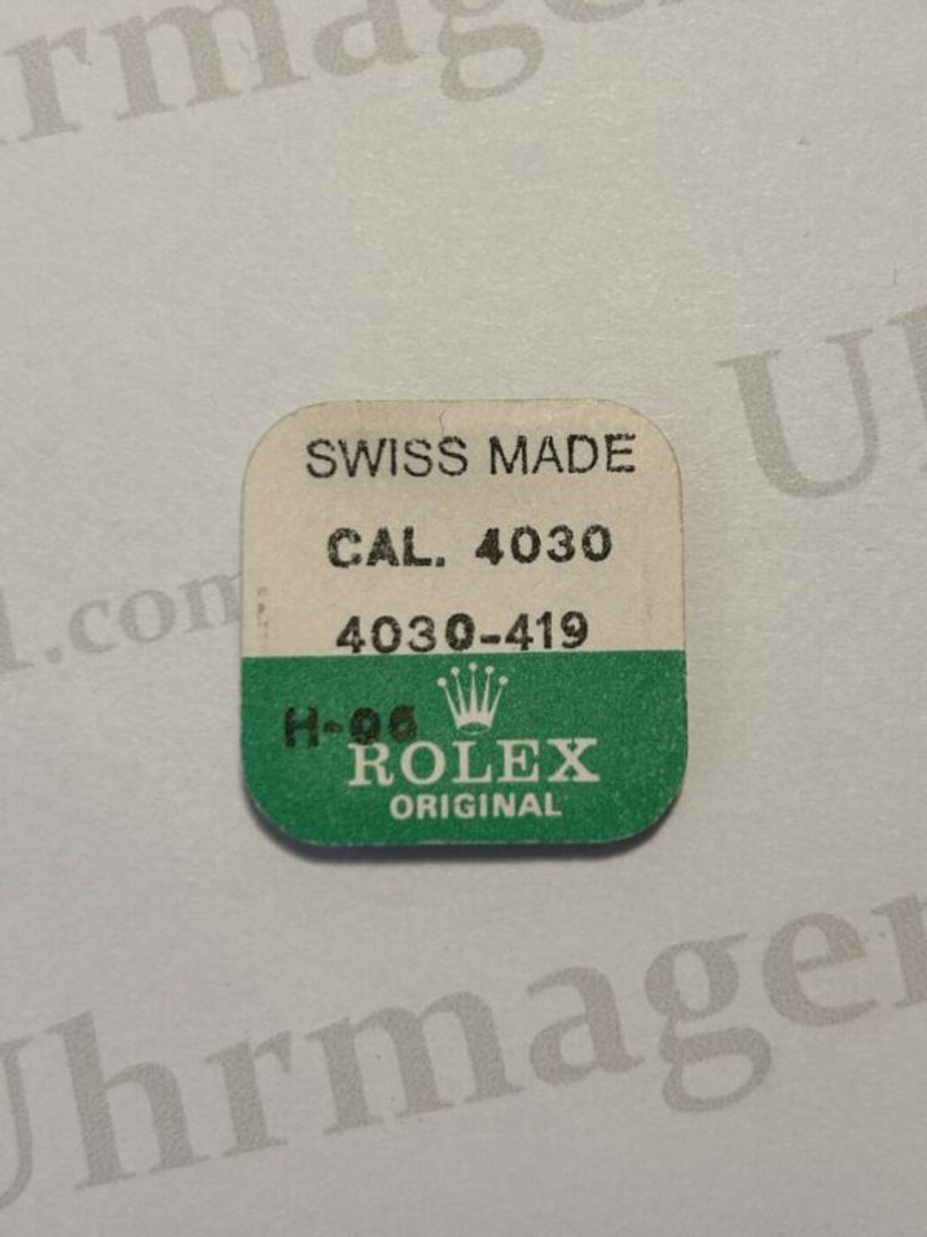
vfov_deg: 67.3
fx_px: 928
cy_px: 618
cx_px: 464
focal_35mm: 26
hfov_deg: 53.1
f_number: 1.5
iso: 40
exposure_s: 1/100
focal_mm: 5.7
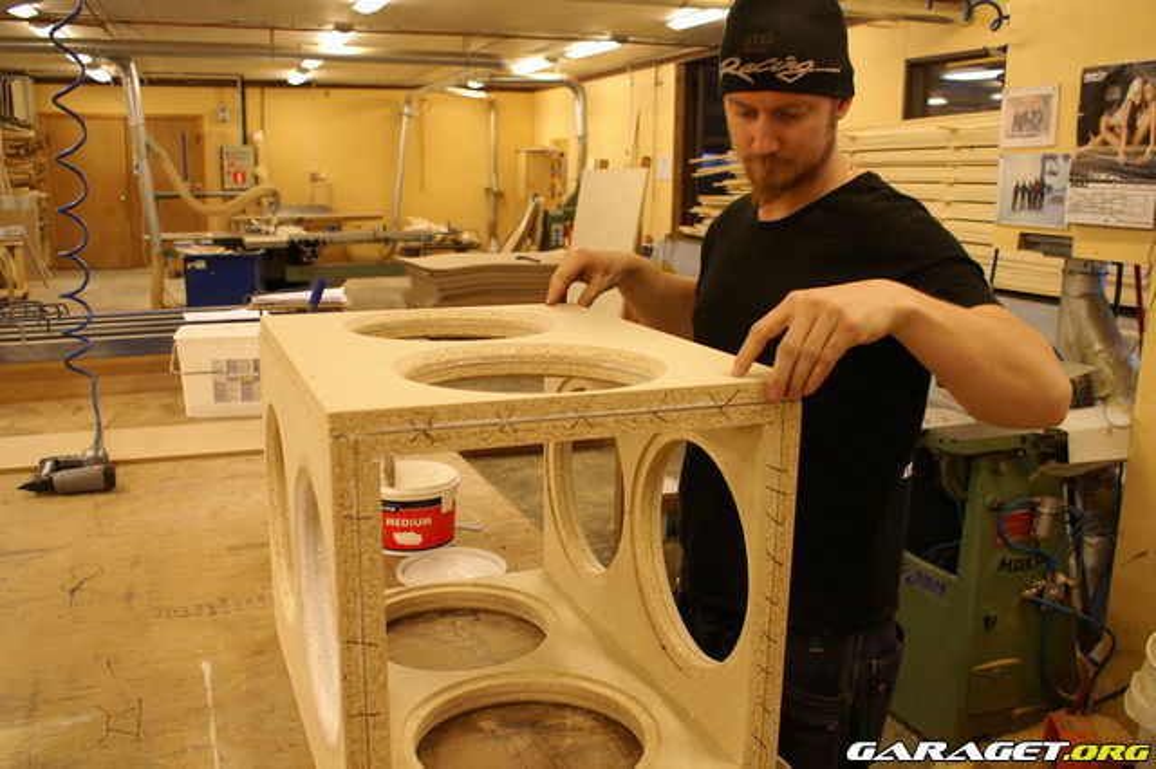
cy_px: 384
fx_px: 963
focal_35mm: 30
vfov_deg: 43.6
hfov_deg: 62.0
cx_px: 578
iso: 250
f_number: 4
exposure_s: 1/40
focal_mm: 20
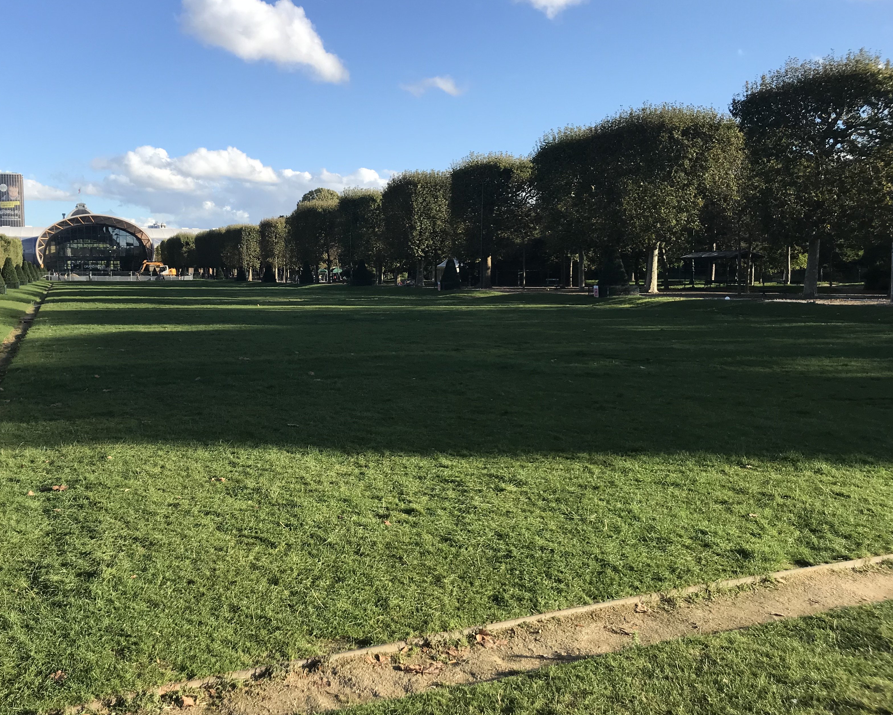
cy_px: 372
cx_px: 346
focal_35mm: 35
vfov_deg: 42.2
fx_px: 925
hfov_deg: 51.1
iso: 20
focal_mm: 3.99
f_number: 1.8
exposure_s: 1/1244
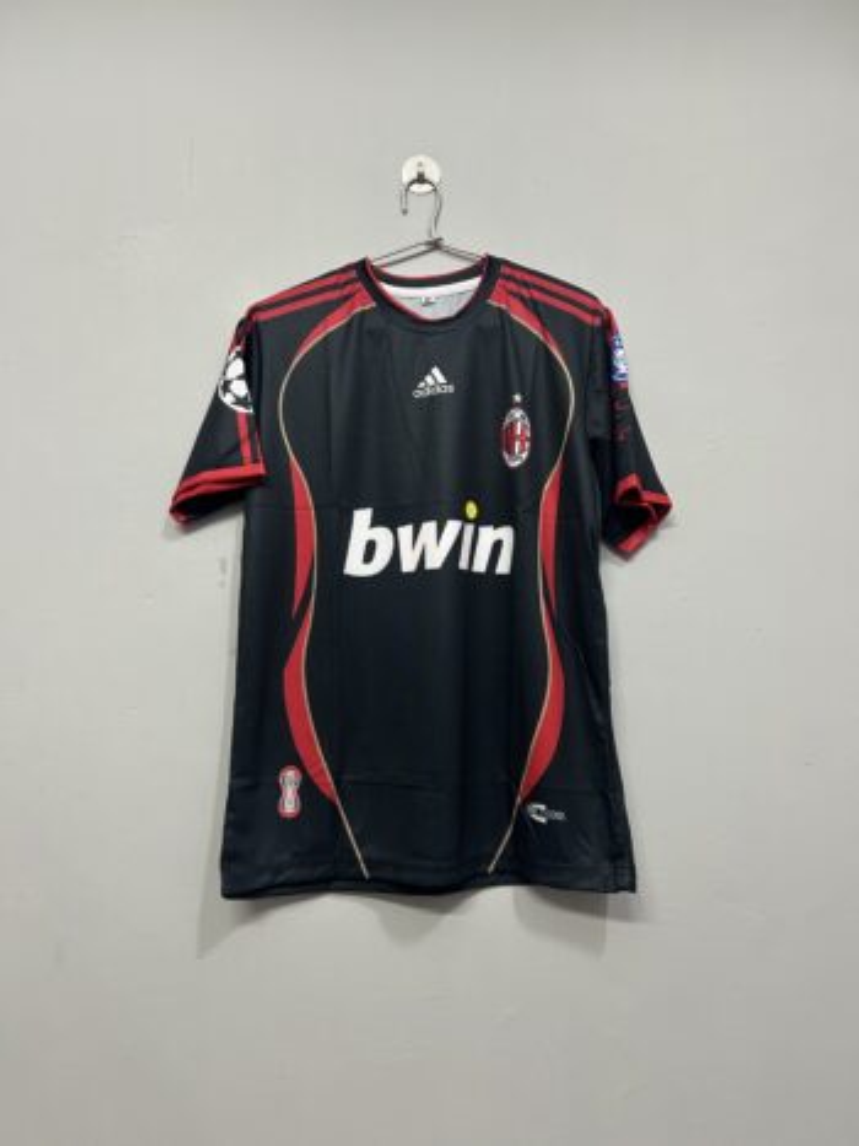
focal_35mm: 26
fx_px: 861
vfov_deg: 67.3
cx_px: 430
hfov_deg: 53.0
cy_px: 573
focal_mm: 5.7
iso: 160
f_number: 1.5
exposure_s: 1/50
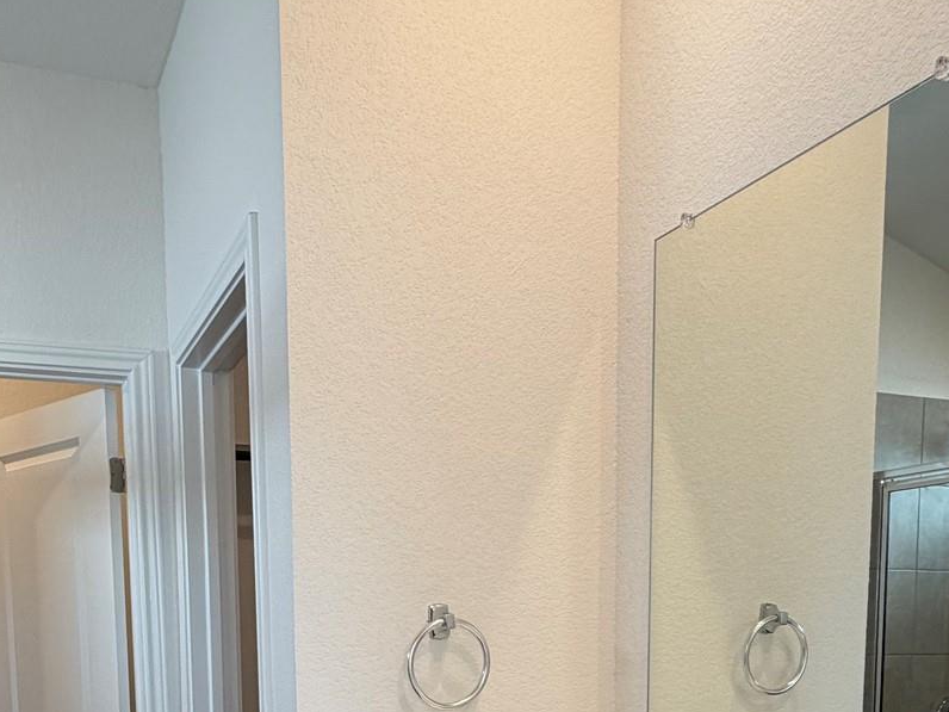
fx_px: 987
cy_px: 729
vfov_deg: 35.5
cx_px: 386
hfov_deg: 51.1
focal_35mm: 36
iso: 100
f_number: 2.2
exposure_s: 1/120
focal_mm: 2.22
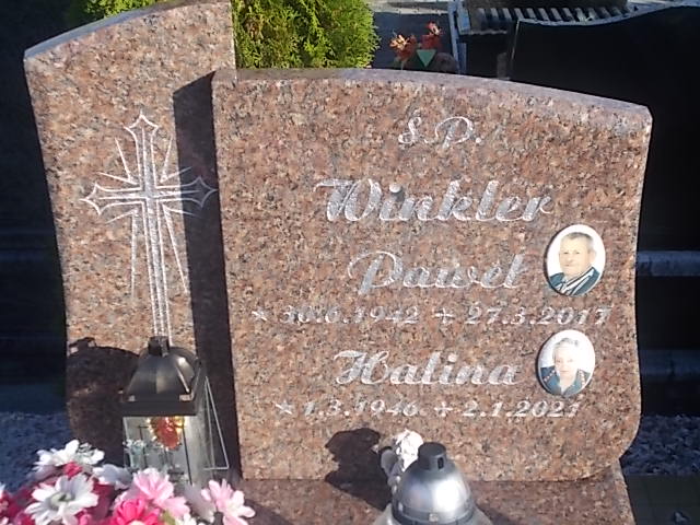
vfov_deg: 25.2
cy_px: 262
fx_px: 1173
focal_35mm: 58
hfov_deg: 33.2
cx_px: 350
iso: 80
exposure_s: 1/250
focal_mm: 10.3
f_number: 4.9
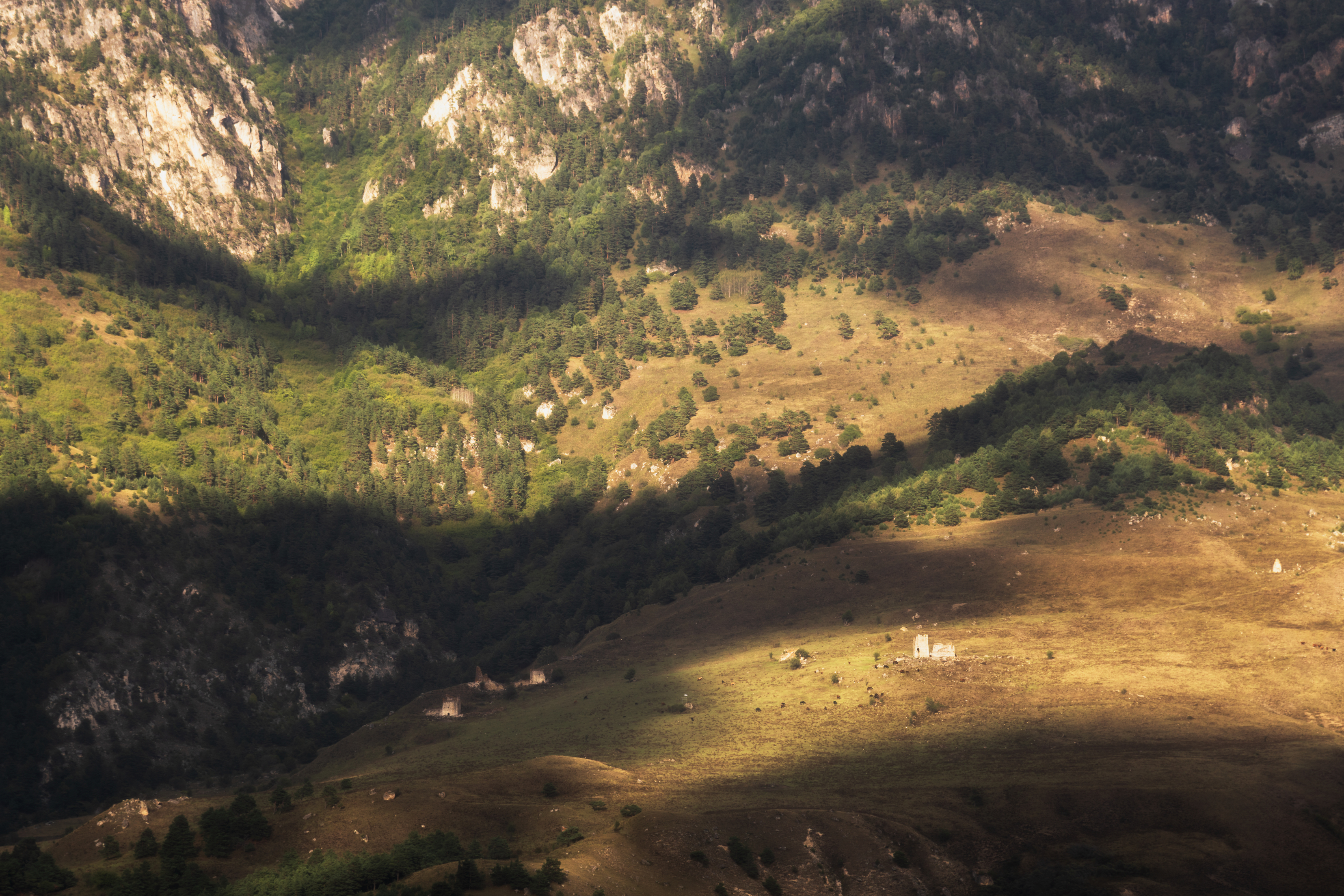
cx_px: 637
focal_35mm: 167
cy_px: 454
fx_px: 6217
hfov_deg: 12.3
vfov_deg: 8.2
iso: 50
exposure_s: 1/60
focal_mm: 105
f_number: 8
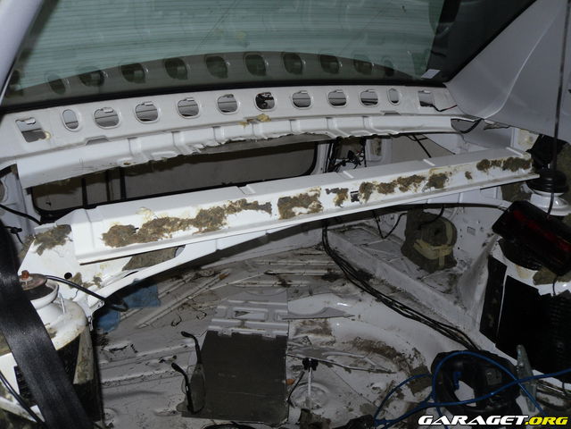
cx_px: 286
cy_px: 214
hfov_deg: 52.6
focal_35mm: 35
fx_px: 577
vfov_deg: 40.7
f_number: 3.5
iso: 80
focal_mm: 6.3
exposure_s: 1/45
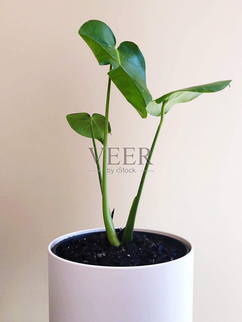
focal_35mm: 28
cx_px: 121
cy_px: 161
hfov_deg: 49.7
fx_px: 261
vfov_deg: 63.4
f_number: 1.8
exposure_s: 1/120
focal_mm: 4
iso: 64
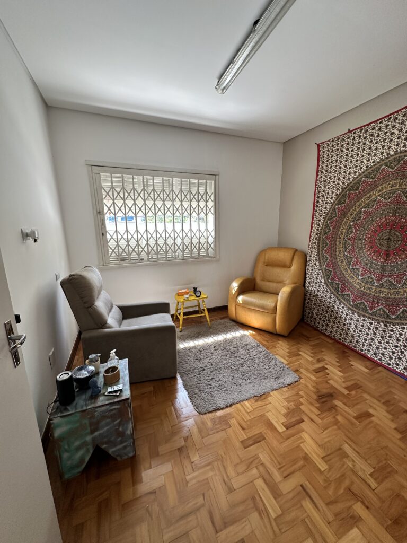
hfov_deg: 85.7
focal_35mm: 14
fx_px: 219
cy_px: 272
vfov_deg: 102.1
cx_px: 204
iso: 125
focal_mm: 2.22
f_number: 2.2
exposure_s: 1/99
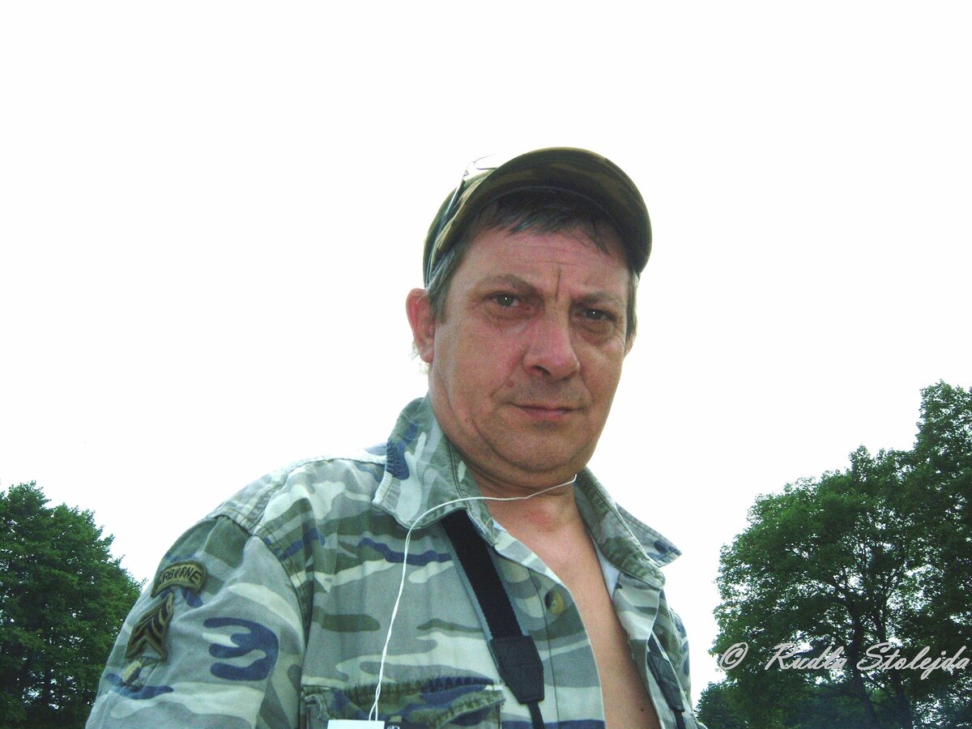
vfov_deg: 39.7
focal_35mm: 36
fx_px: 1011
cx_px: 486
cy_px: 364
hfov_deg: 51.4
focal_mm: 7.5
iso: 80
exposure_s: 1/2000
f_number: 4.8
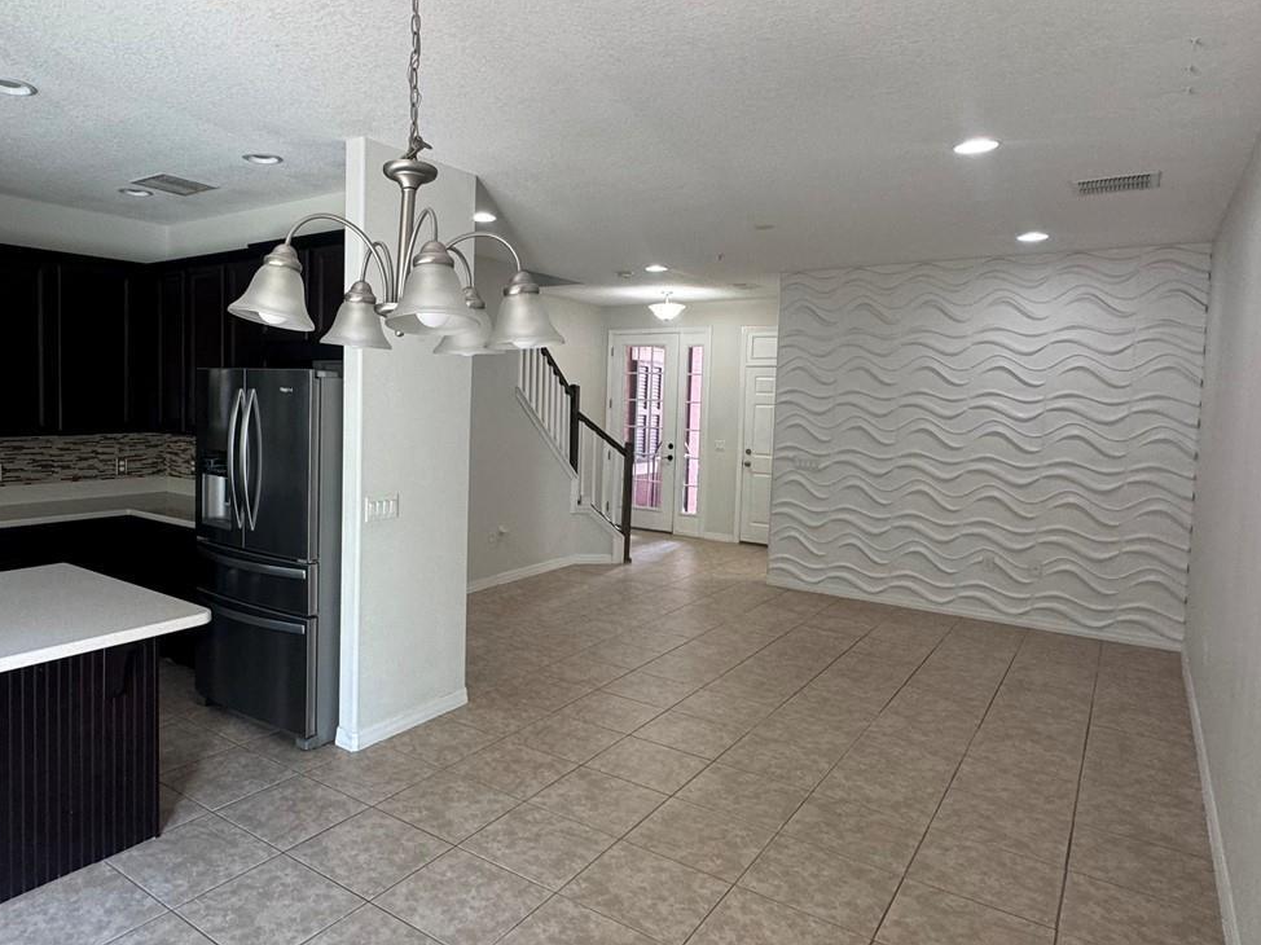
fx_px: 838
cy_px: 439
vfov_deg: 58.8
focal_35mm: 23
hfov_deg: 72.8
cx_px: 476
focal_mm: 2.22
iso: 200
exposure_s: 1/60
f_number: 2.2
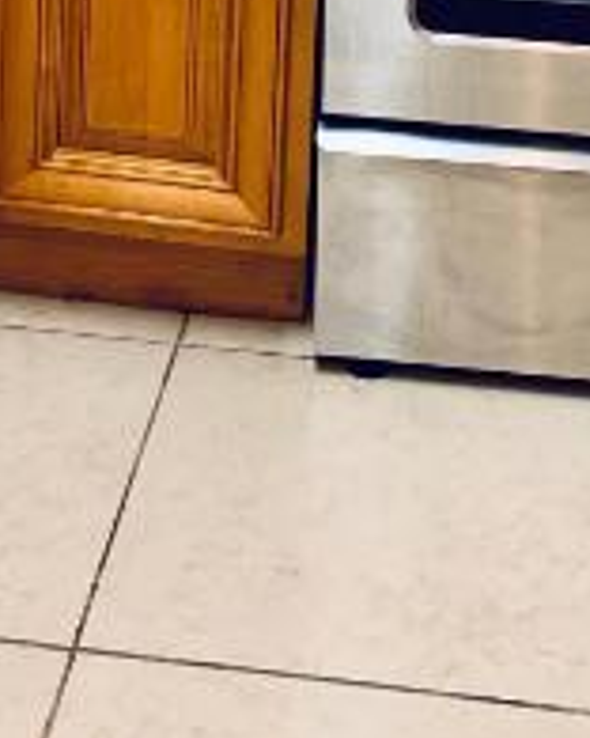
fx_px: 2183
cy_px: -545
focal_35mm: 100
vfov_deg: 16.4
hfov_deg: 15.4
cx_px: 269
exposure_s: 1/60
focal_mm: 4.25
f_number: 1.8
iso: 250
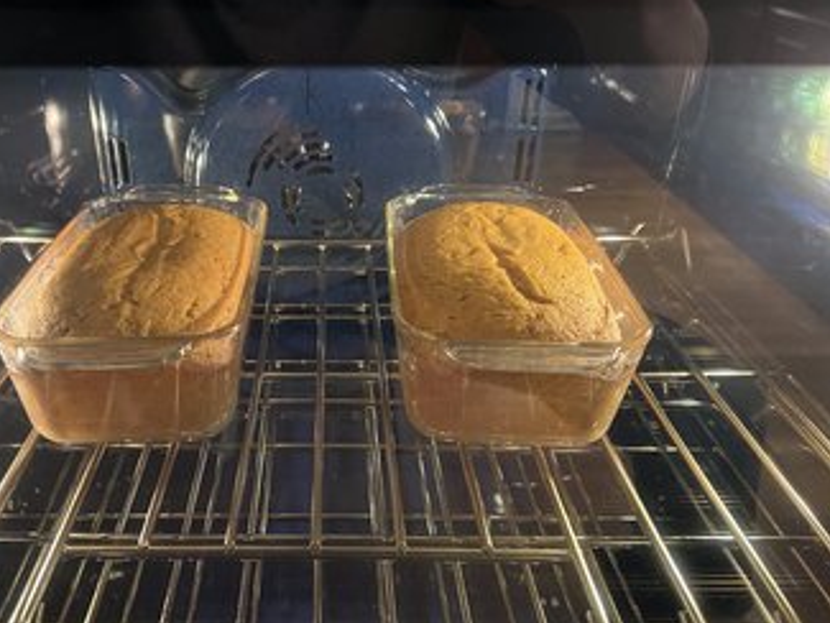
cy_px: 355
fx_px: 768
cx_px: 322
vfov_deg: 44.1
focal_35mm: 32
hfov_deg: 56.3
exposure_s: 1/40
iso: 640
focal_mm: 5.7
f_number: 1.5
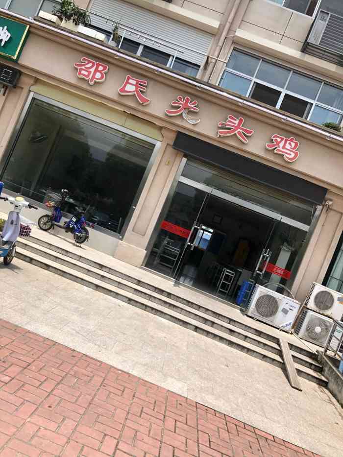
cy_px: 228
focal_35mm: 28
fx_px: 370
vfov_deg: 63.4
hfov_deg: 49.8
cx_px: 172
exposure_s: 1/2088
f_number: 1.8
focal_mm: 4
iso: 20
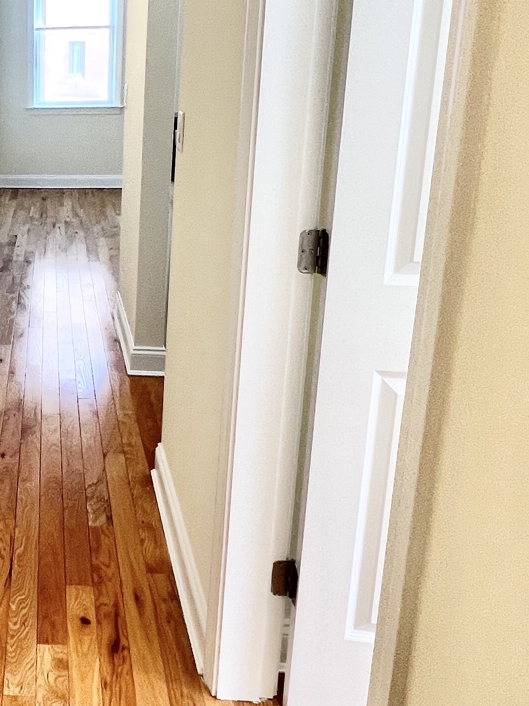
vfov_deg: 49.4
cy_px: 241
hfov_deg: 34.2
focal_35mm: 37
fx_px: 754
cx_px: -33
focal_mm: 1.57
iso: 100
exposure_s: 1/120
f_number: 1.8
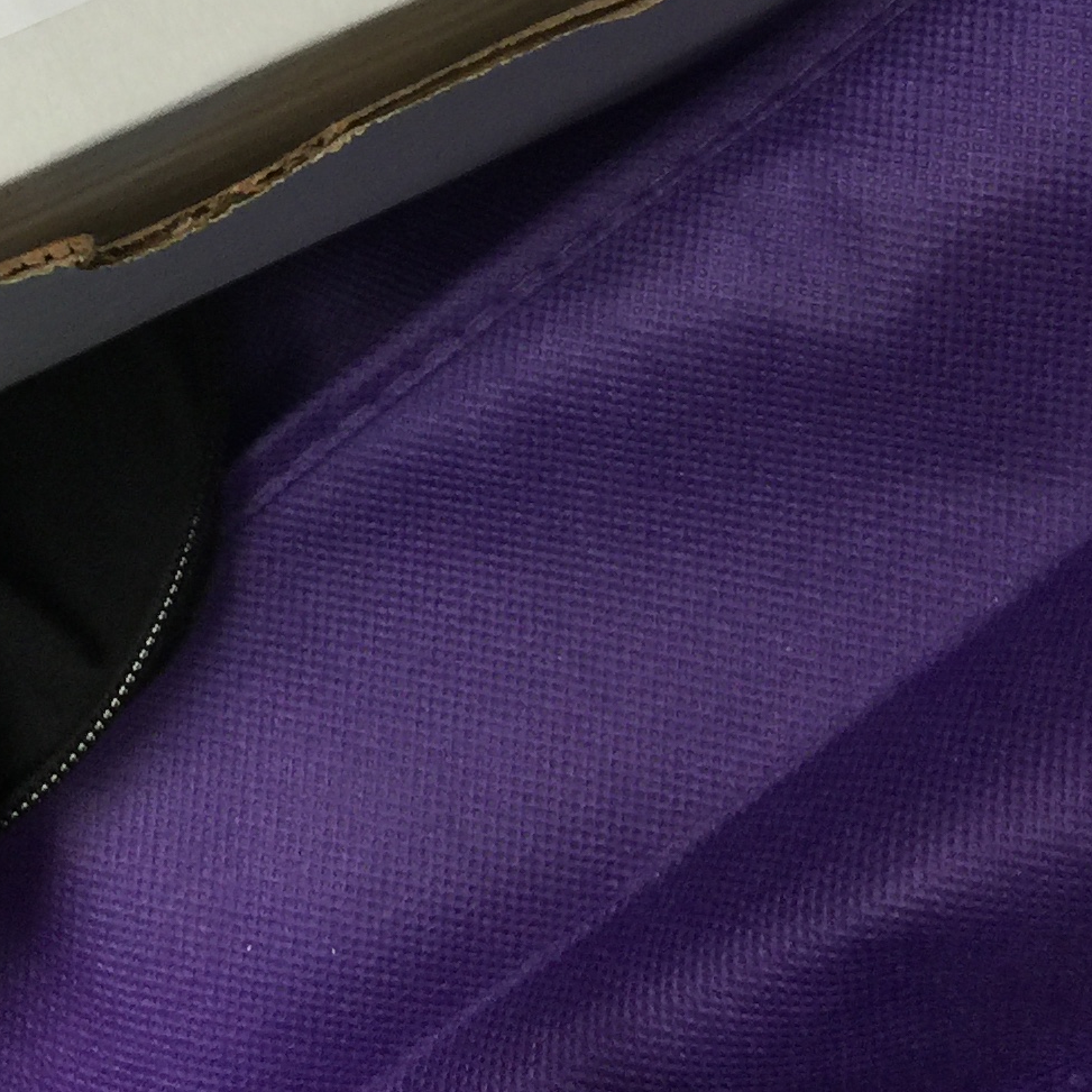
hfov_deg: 19.6
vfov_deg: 19.0
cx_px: -10
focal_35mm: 86
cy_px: -246
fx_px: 3069
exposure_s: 1/30
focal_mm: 4.15
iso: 50
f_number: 2.2
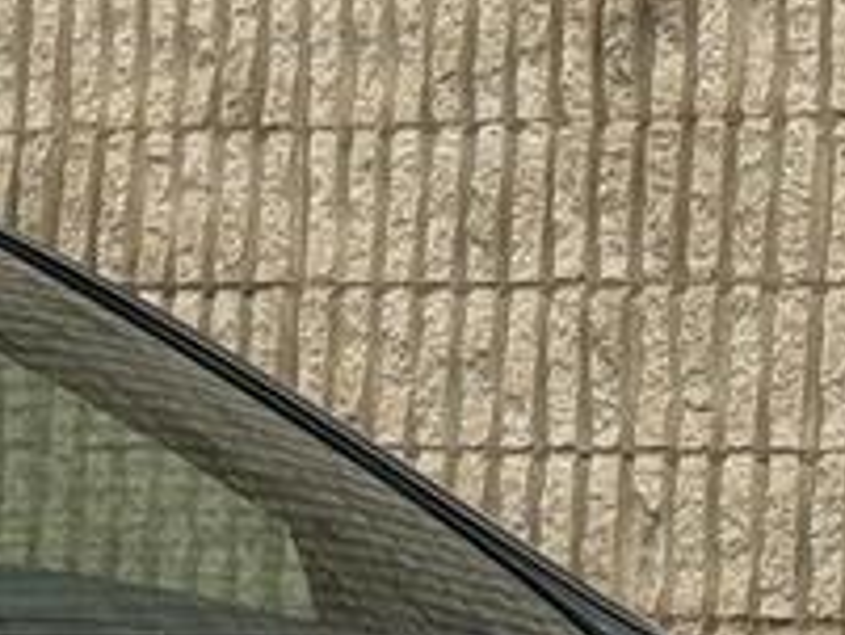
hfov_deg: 6.4
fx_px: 7474
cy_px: 303
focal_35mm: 306
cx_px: -475
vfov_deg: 4.9
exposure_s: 1/1242
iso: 80
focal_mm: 6.76
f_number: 1.78
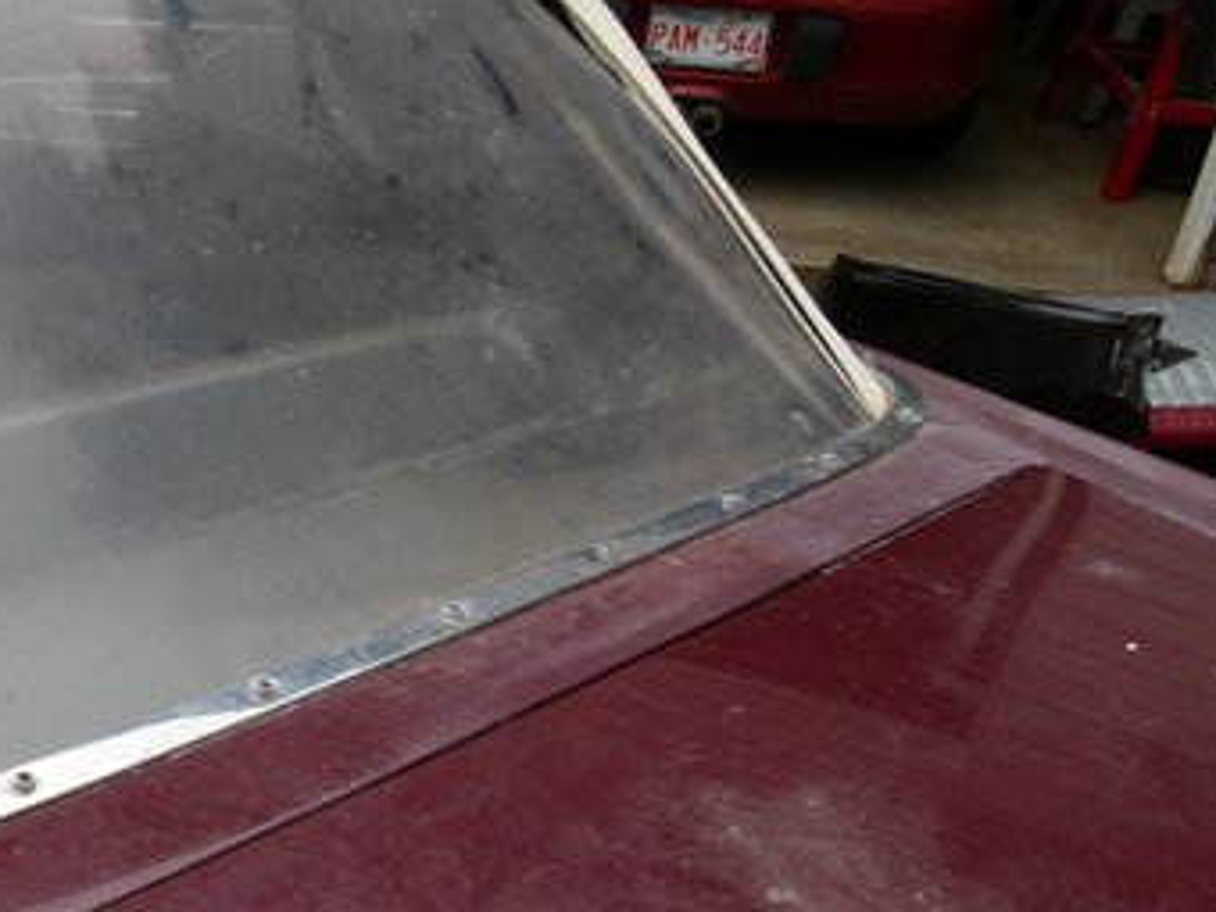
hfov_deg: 37.4
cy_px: 454
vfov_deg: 30.9
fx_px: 1651
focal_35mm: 47
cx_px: 93
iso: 100
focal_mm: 4.5
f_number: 4
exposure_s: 1/200
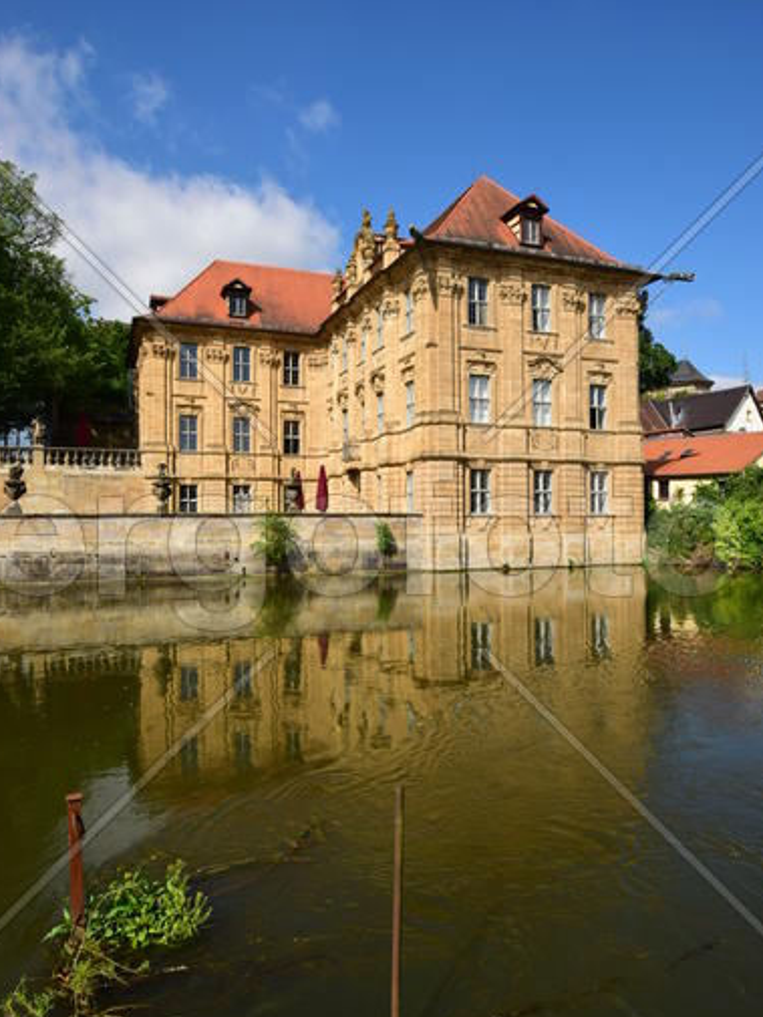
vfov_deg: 77.4
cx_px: 377
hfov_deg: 62.1
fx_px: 633
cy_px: 546
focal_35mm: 22
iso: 100
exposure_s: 1/160
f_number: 10
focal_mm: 13
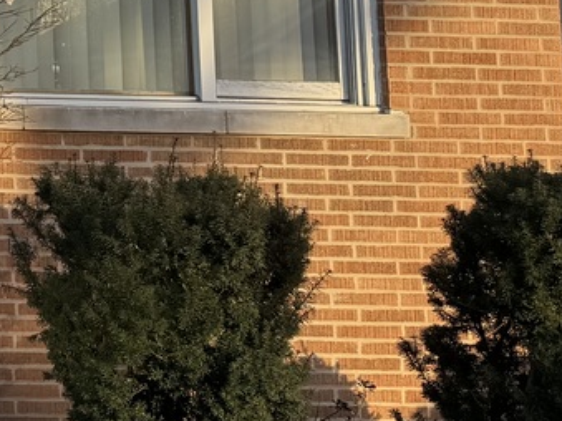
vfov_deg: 13.8
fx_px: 1655
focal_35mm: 102
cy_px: -162
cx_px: -617
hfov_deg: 15.0
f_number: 1.78
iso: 80
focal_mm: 6.86
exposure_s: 1/912
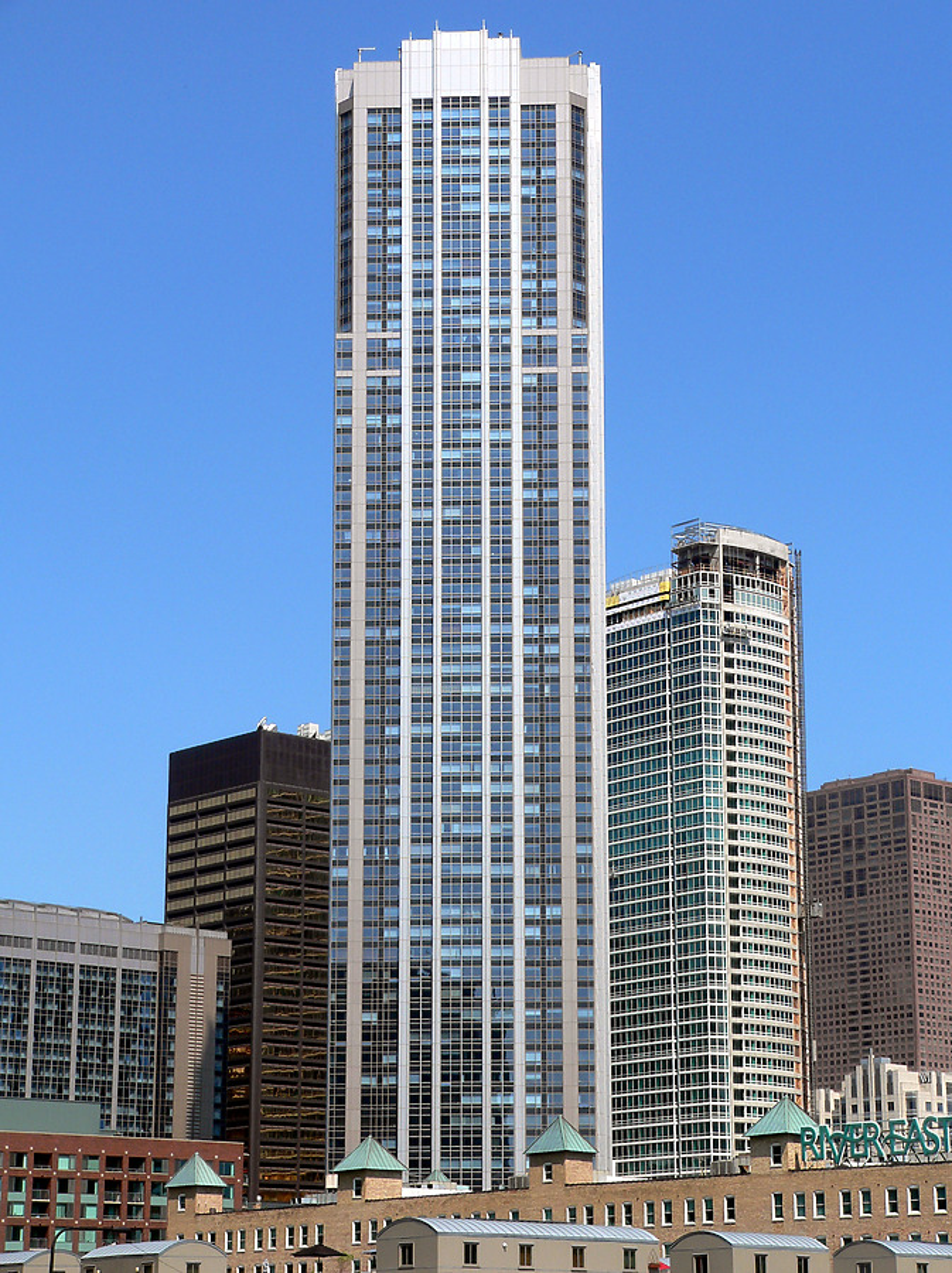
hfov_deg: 18.6
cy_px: 636
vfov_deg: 24.7
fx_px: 2902
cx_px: 476
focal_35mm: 79
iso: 80
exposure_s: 1/500
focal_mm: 13.2
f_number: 5.2
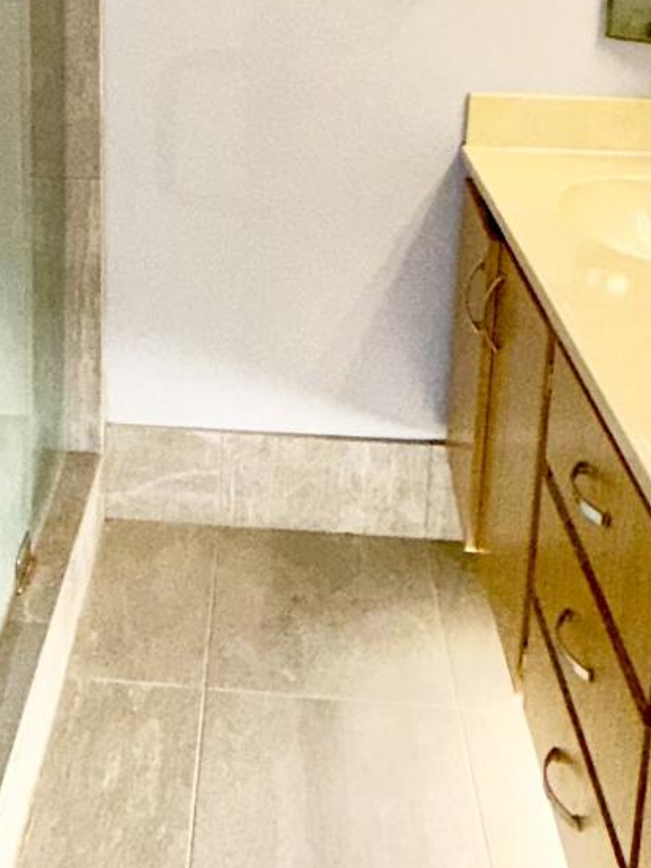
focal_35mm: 51
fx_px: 1278
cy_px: 145
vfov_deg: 35.9
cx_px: 115
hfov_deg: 27.9
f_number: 2.2
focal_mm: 2.22
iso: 100
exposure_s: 1/120
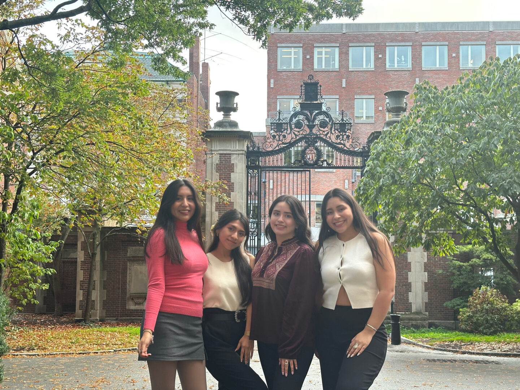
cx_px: 260
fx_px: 721
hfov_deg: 39.7
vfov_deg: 30.3
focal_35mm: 48
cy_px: 195
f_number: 1.78
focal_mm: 6.86
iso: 80
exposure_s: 1/106
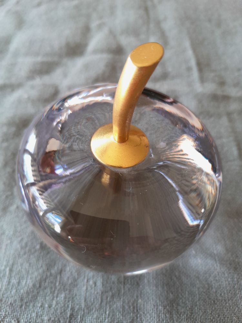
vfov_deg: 67.3
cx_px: 121
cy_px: 162
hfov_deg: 53.1
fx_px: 242
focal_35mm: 26
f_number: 1.8
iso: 100
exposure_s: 1/50
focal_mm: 4
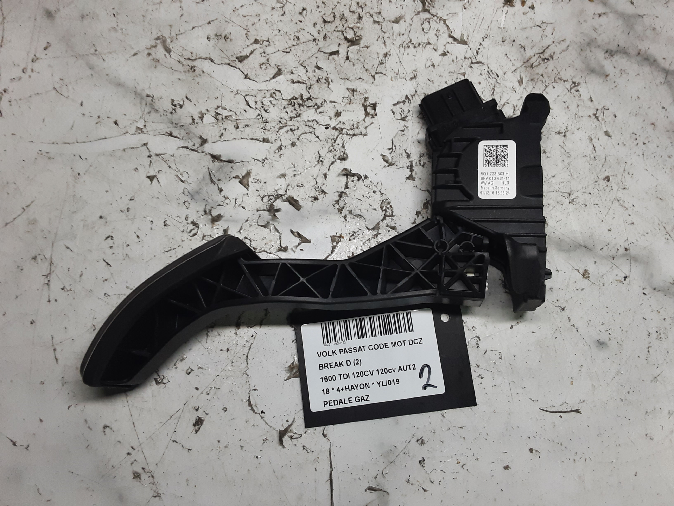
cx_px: 337
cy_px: 253
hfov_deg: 65.3
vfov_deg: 51.4
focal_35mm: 27
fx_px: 526
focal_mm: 2.91
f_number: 1.9
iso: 100
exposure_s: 1/50
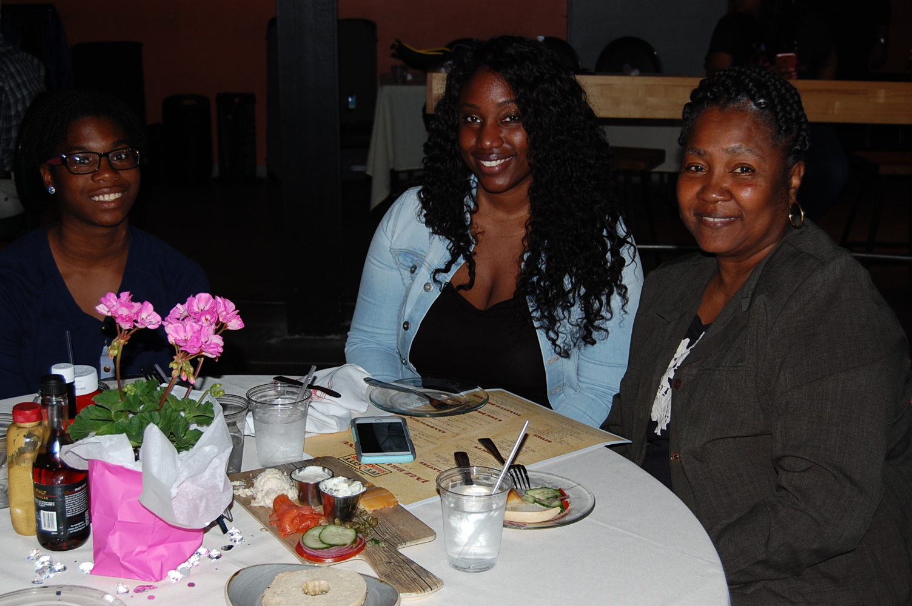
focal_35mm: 51
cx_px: 456
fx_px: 1291
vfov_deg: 26.4
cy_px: 303
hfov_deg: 38.9
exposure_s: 1/125
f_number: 5.6
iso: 200
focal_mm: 34
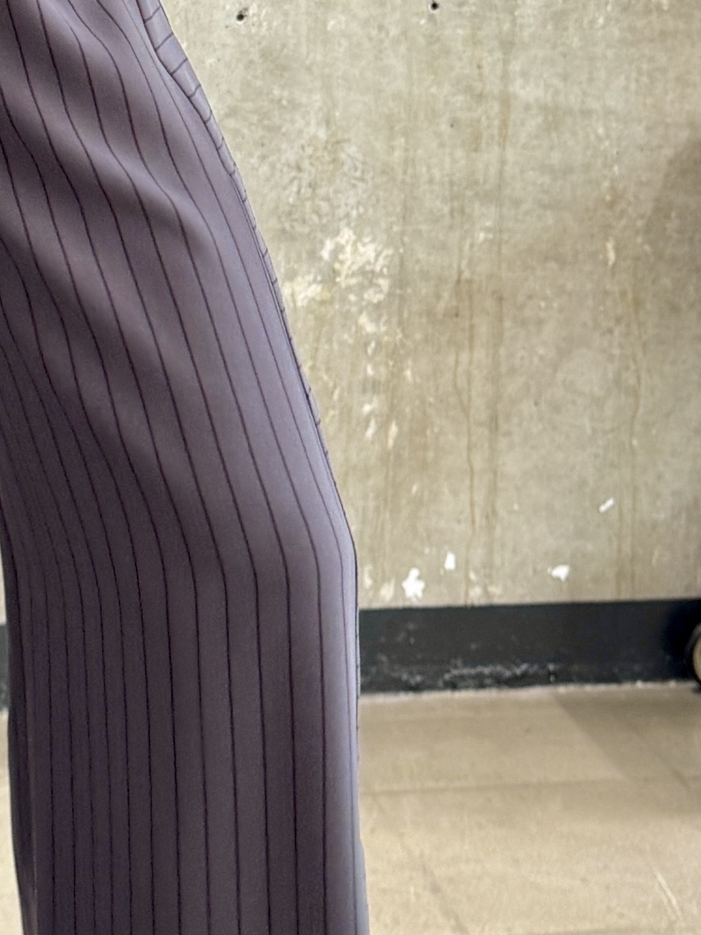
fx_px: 2619
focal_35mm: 97
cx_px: 192
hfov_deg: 15.2
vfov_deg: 19.4
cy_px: -96
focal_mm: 6.76
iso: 125
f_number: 1.78
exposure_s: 1/121
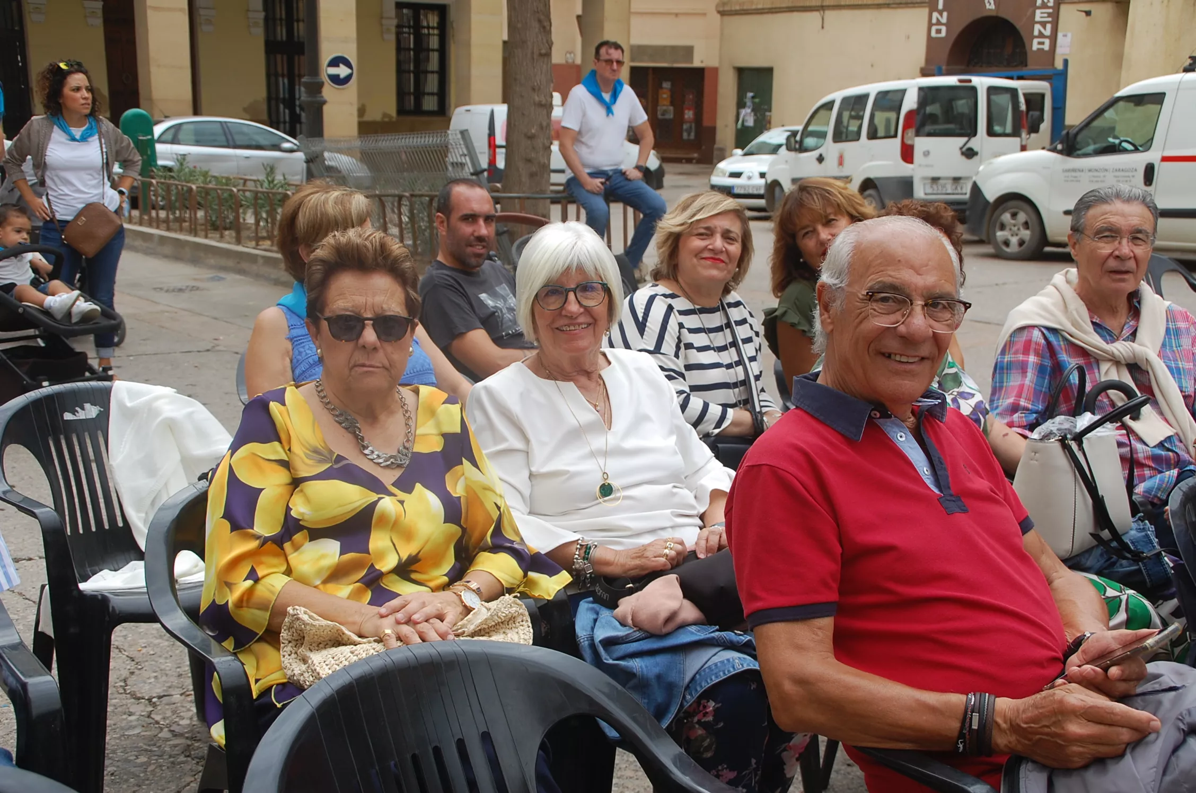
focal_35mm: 48
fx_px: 1592
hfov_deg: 41.2
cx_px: 598
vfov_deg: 28.0
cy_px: 396
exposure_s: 1/200
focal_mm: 32
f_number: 7.1
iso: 200
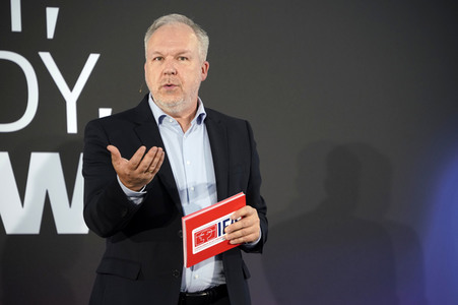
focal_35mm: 147
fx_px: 1869
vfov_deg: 9.3
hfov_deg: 14.0
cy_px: 152
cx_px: 229
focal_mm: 147
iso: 1600
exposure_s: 1/200
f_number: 5.6
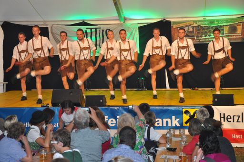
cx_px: 122
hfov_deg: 23.4
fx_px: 589
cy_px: 81
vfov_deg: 15.7
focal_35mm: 87
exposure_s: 1/60
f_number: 5
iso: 800
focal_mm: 58
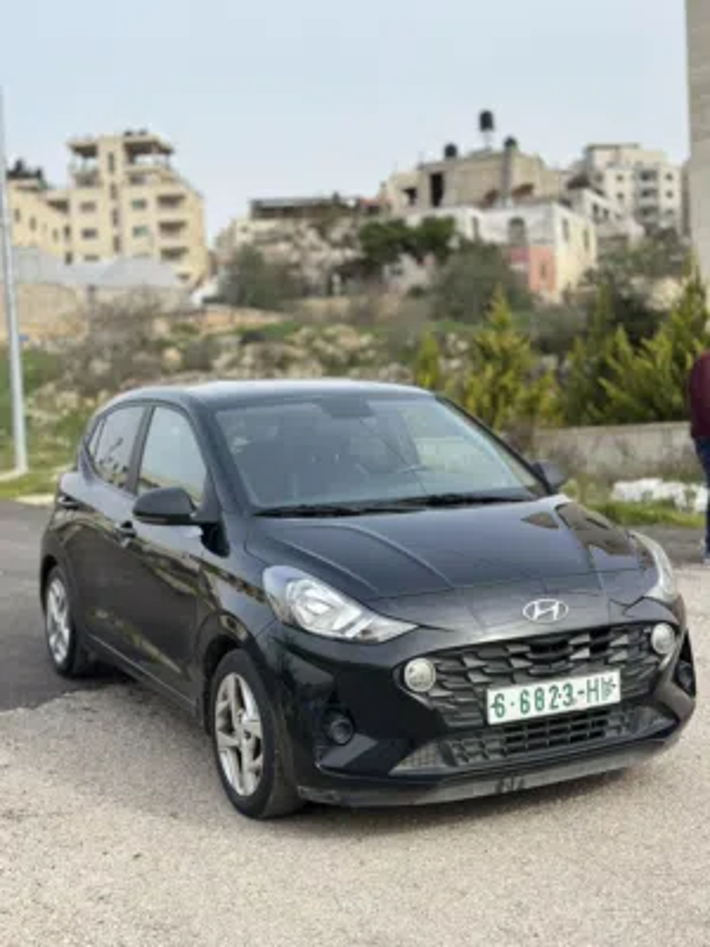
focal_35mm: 48
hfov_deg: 30.3
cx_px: 355
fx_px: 1313
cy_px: 474
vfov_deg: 39.7
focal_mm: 6.86
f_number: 1.78
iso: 100
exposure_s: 1/3058
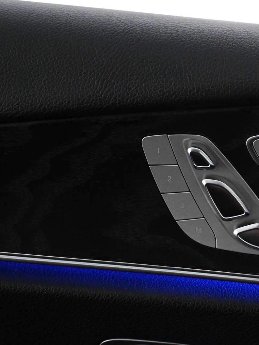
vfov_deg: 36.2
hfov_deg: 26.1
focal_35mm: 53
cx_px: 258
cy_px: 170
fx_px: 529
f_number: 4.2
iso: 4000
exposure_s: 1/125
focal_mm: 24
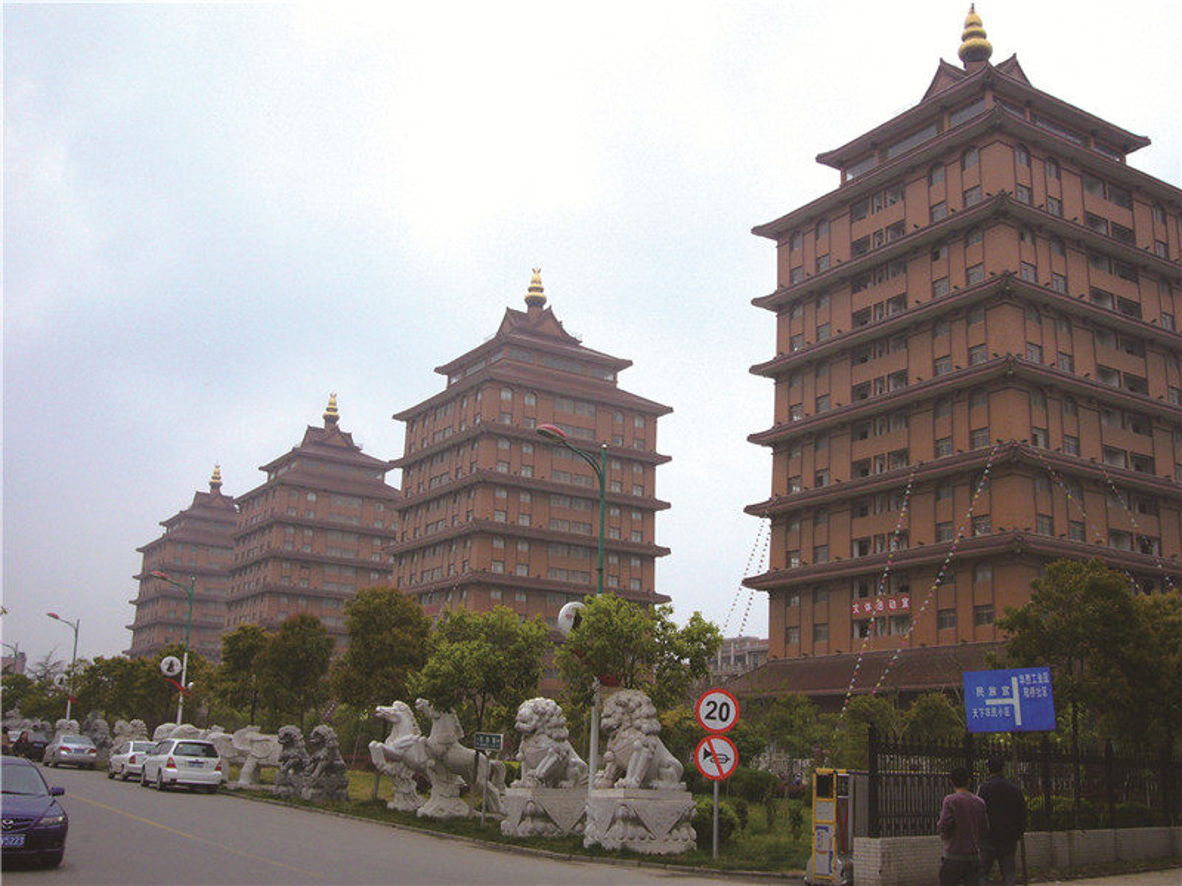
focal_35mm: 37
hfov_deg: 50.1
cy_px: 443
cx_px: 591
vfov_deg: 38.7
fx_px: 1263
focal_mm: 6.1
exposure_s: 1/250
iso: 80
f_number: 6.3
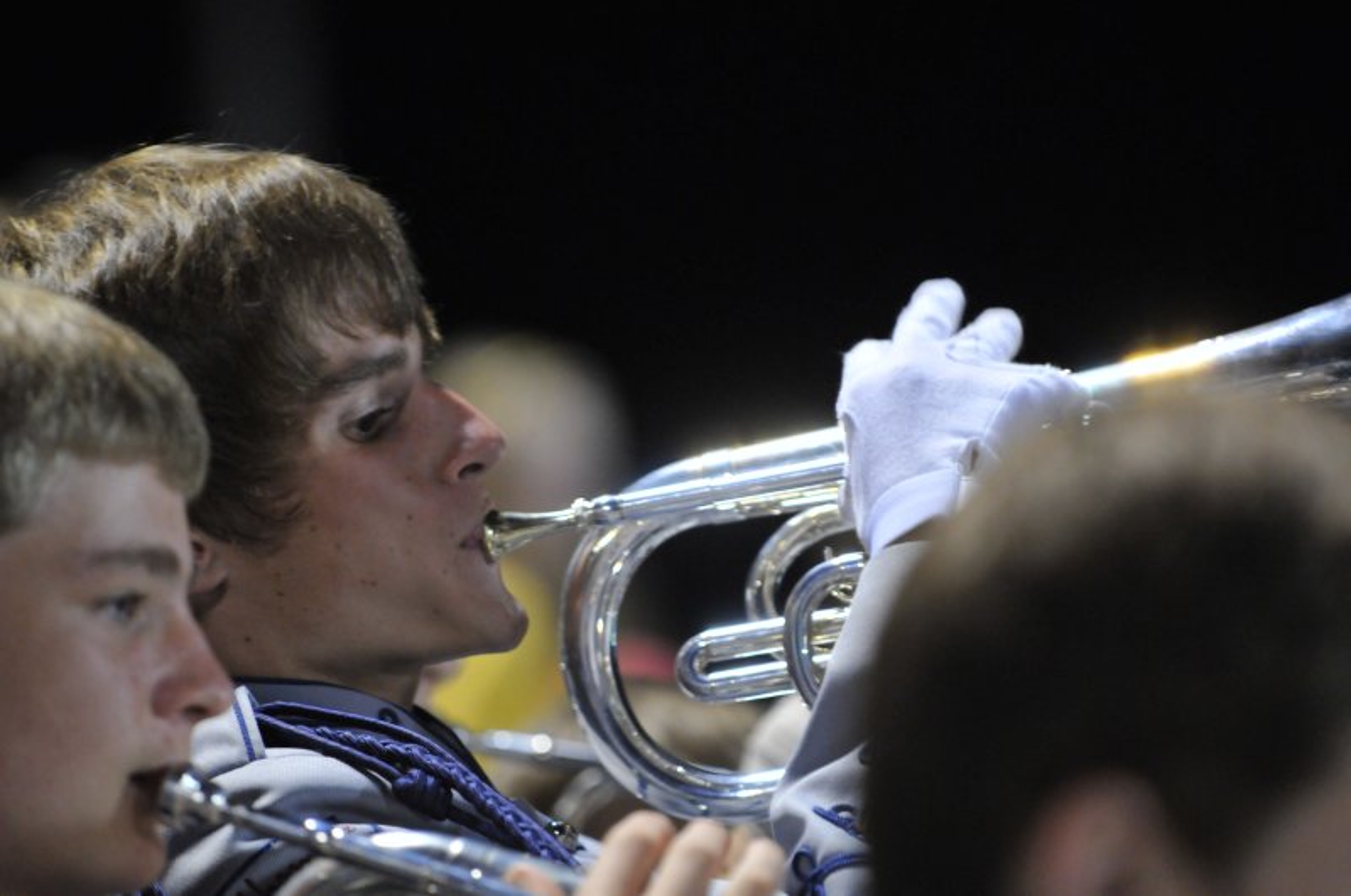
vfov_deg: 4.6
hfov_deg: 6.9
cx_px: 676
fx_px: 11242
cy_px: 448
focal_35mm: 300
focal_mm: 200
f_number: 2.8
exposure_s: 1/100
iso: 1600
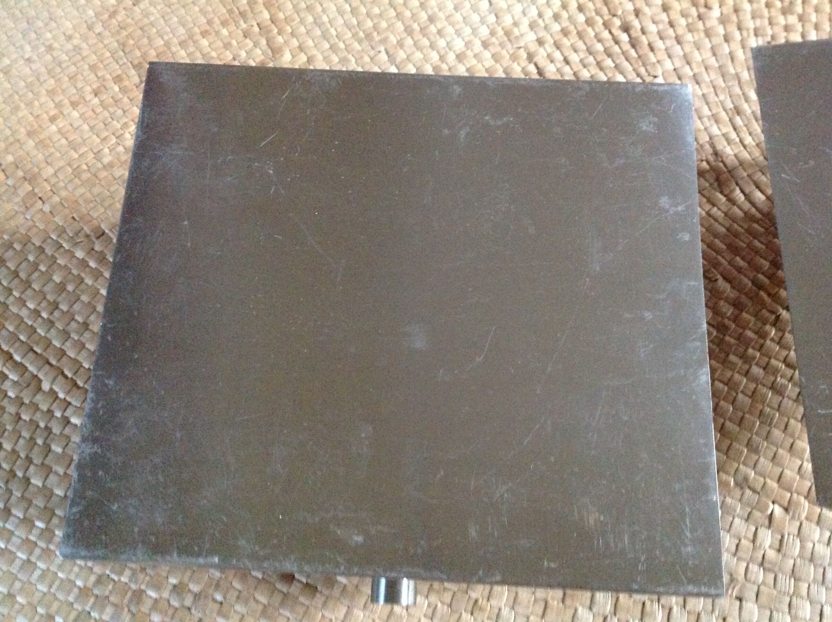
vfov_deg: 40.6
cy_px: 311
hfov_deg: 52.7
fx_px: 840
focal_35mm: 35
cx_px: 416
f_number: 2.4
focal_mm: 4.28
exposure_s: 1/15
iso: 800
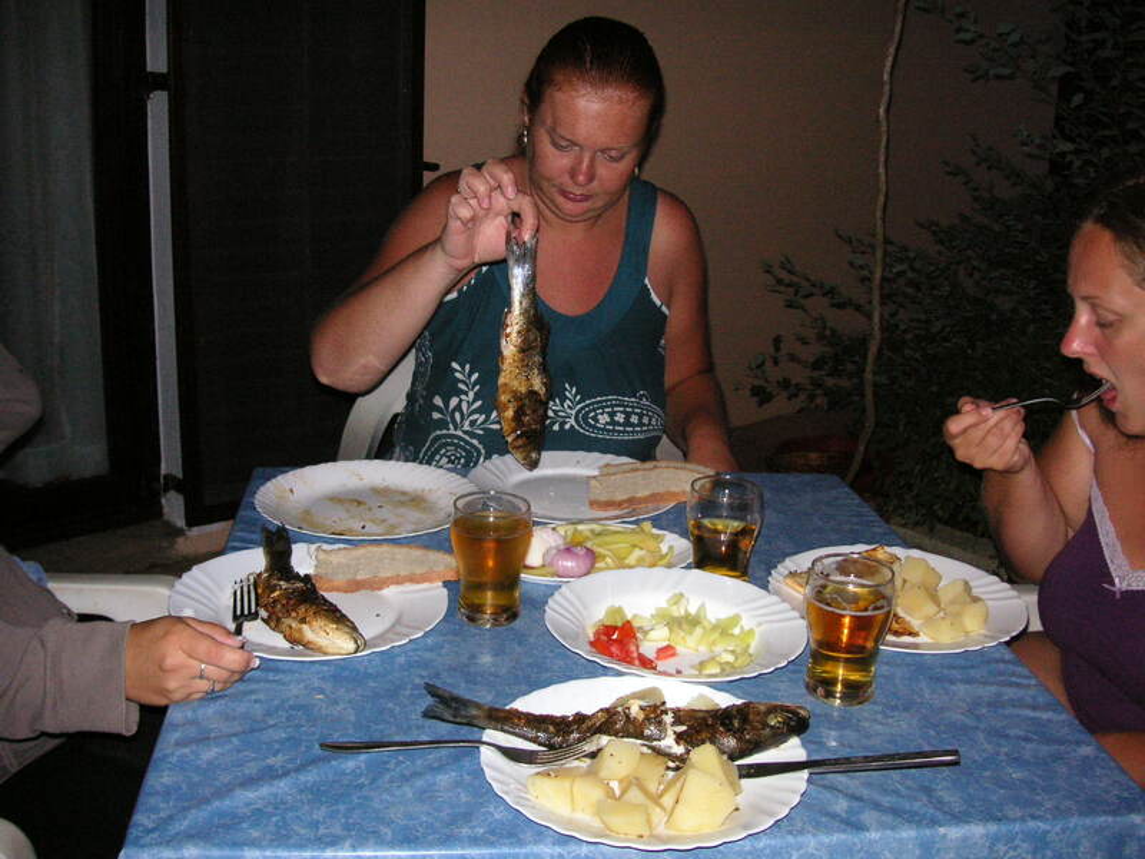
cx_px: 572
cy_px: 430
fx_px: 1224
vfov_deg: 38.7
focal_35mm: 37
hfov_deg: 50.1
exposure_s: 1/45
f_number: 2.8
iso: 160
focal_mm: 6.1
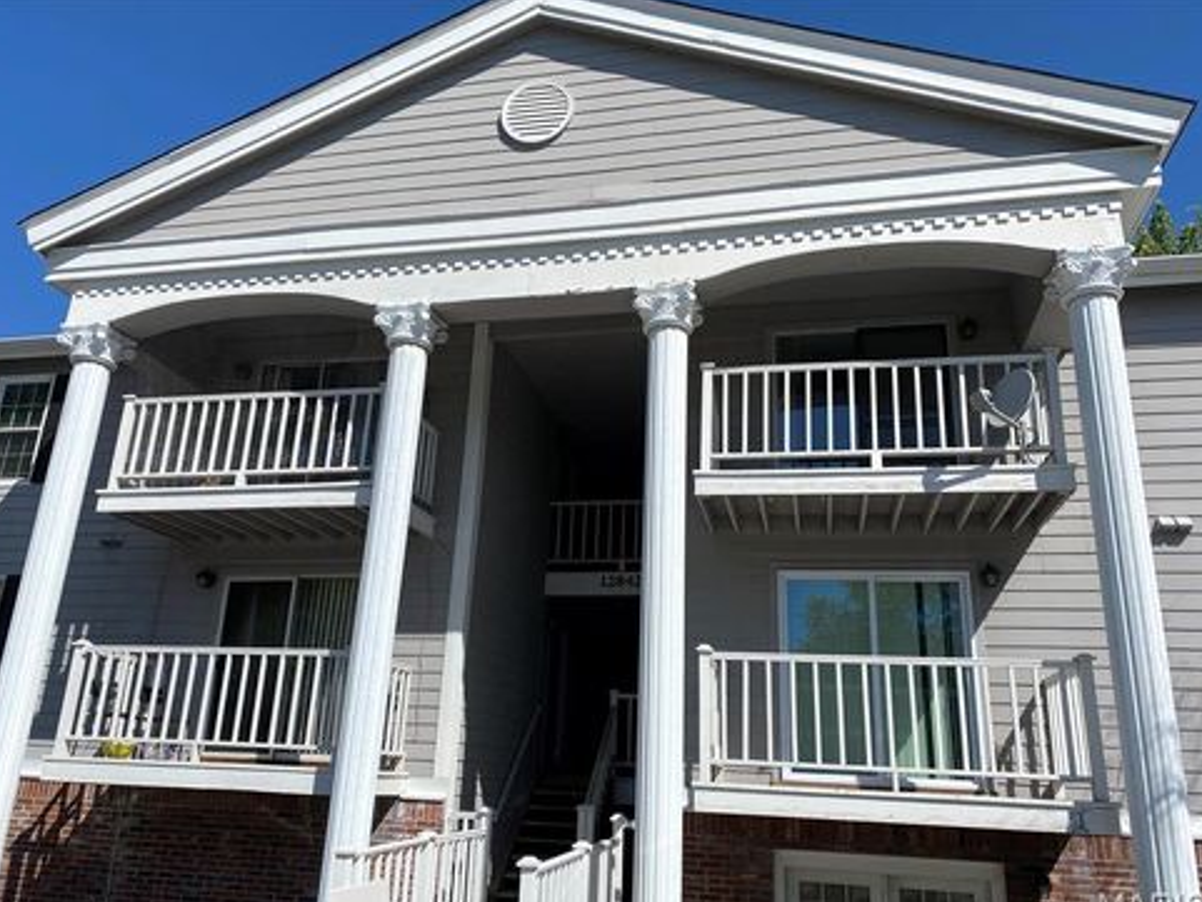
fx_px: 938
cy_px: 463
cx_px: 595
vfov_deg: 51.4
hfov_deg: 65.3
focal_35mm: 27
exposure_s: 1/4115
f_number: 1.8
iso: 32
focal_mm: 4.25
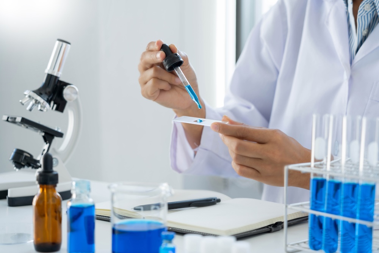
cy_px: 126
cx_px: 190
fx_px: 832
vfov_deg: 17.3
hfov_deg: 25.7
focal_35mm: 79
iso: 250
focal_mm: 79
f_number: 4
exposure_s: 1/100
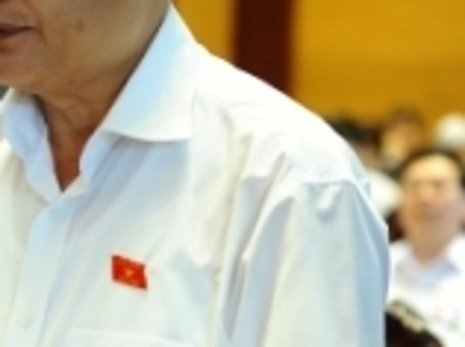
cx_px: -79
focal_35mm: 192
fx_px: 2575
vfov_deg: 7.7
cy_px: 206
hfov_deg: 10.2
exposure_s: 1/80
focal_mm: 70
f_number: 3.2
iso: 1600
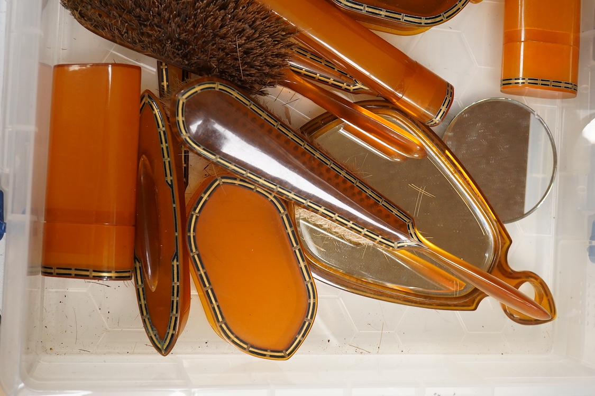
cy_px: 198
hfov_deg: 43.6
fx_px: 744
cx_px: 298
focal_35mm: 45
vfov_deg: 29.9
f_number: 8
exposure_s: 1/160
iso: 2500
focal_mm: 30
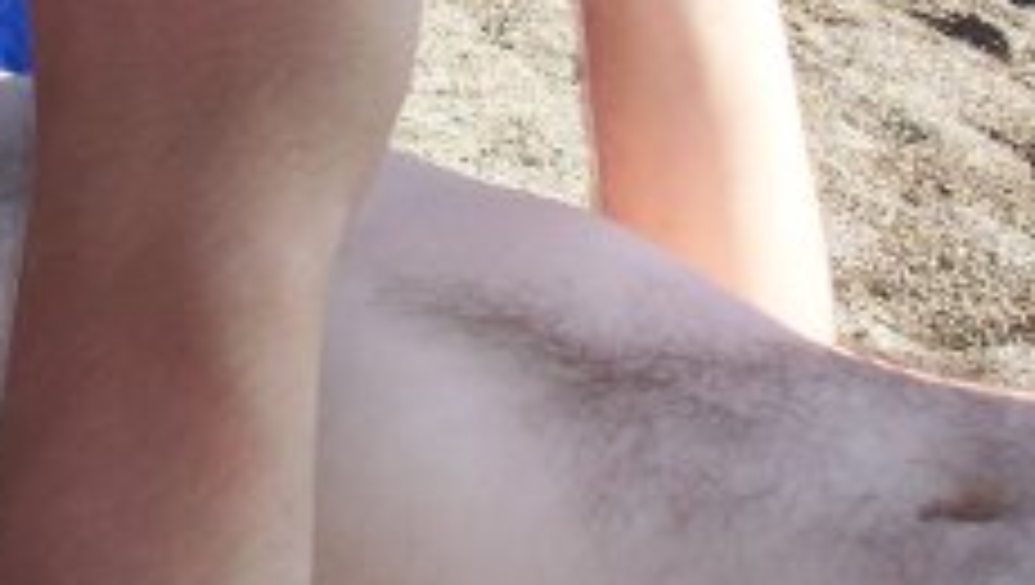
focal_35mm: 98
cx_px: 81
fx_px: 2693
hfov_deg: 21.2
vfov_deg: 12.2
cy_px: -81
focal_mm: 6
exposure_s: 1/470
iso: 100
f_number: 4.5
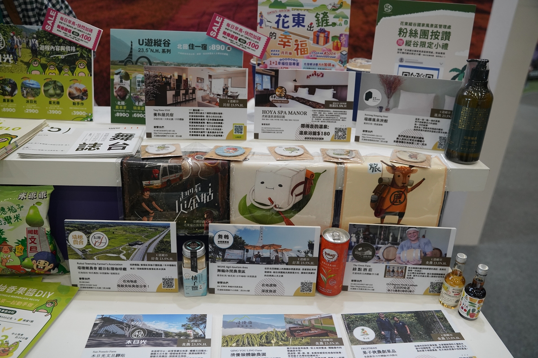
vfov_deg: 46.4
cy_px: 179
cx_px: 269
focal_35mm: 28
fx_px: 418
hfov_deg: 65.5
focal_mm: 28
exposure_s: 1/160
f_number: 4
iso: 1250
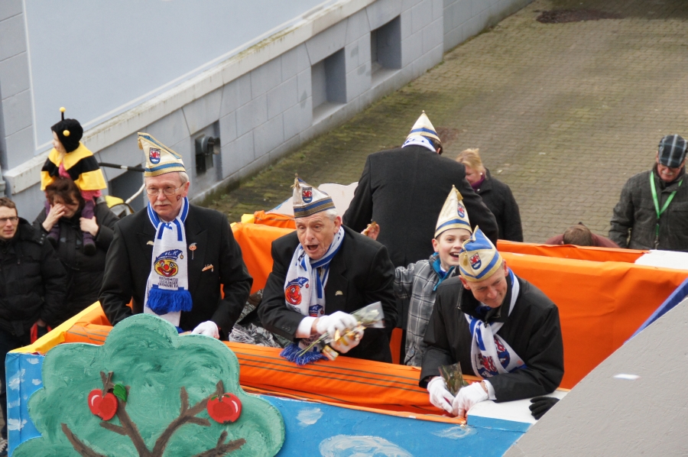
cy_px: 228
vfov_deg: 10.7
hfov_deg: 16.1
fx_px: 2434
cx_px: 344
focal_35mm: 128
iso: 1600
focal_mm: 85
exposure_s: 1/160
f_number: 5.6
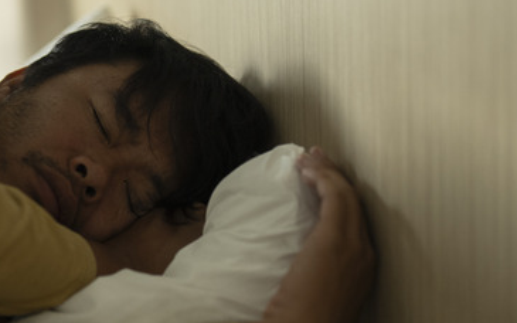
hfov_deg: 18.9
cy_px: 205
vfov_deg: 12.0
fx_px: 1536
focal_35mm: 109
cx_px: 82
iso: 1000
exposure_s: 1/250
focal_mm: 50
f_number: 1.4
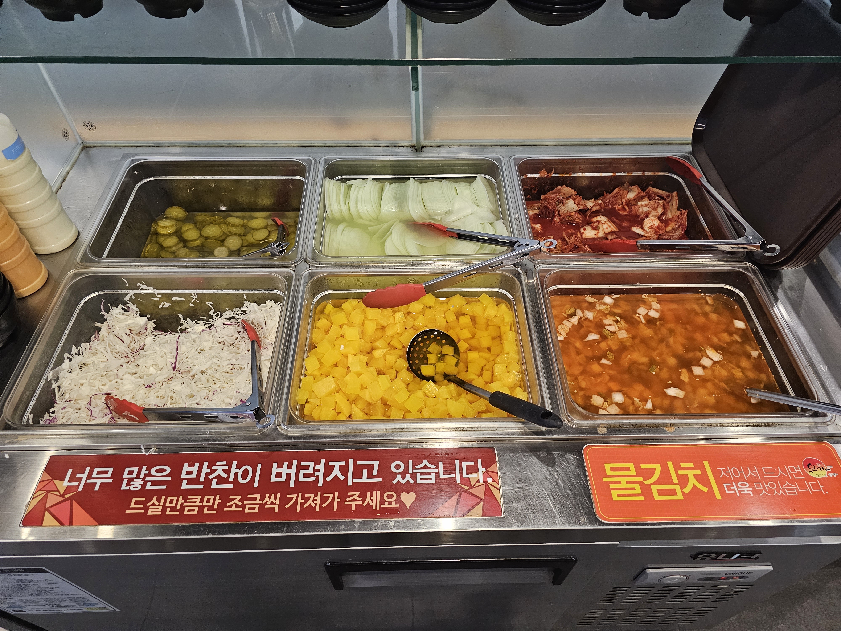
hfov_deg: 73.9
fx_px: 559
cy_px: 316
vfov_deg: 58.9
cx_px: 420
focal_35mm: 23
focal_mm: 6.3
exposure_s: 1/120
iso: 800
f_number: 1.7
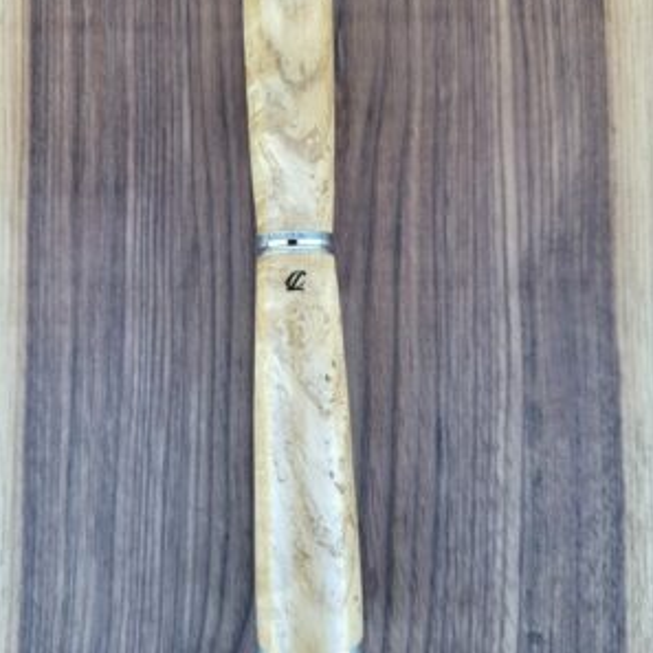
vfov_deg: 52.5
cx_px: 328
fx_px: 662
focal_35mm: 31
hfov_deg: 52.5
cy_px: 321
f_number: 1.8
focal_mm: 5.4
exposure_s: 1/100
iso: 100
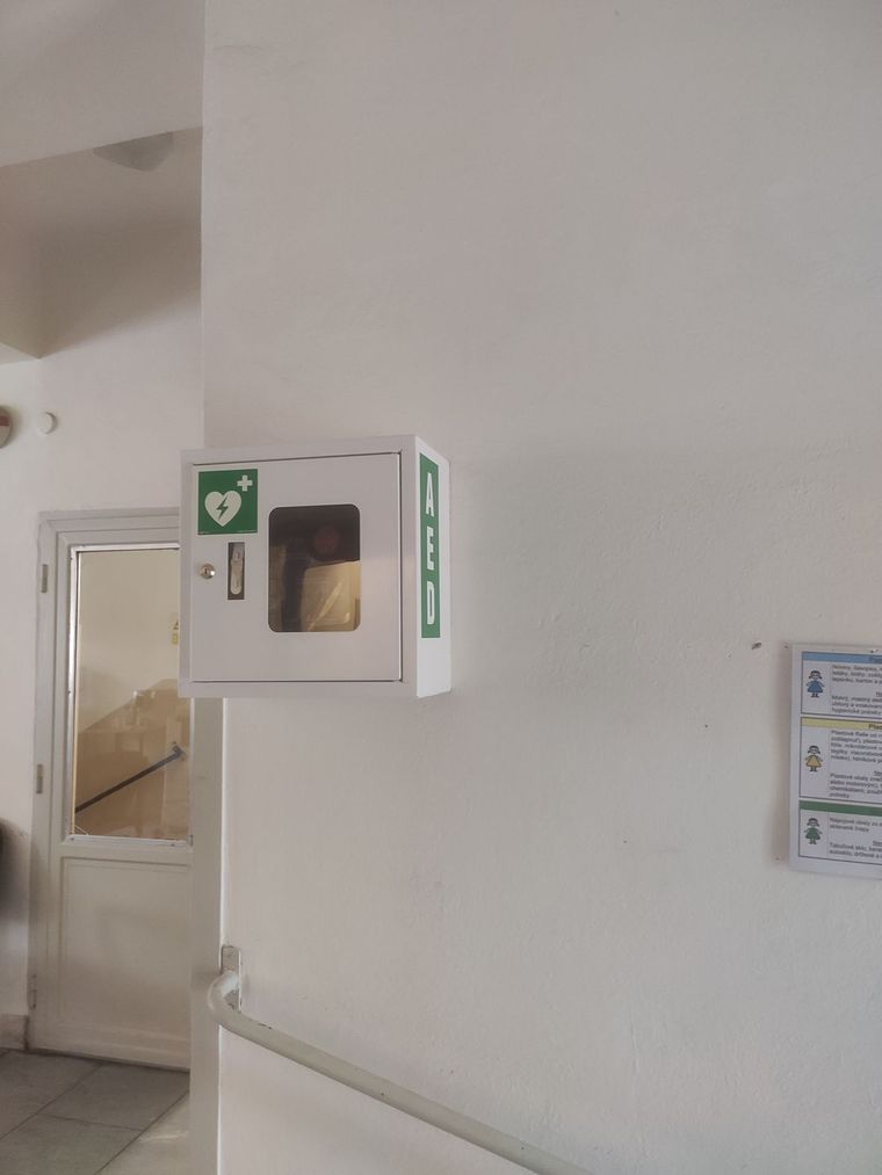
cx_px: 441
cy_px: 588
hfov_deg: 53.1
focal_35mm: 26
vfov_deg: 67.3
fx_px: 883
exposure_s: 1/33
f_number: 1.75
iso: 1500
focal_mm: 4.77
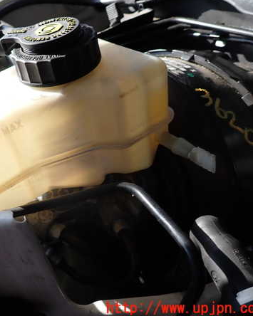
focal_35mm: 33
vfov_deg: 54.2
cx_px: 53
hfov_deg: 42.7
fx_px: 309
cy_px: 157
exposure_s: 1/320
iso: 100
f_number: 2.8
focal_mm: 4.5
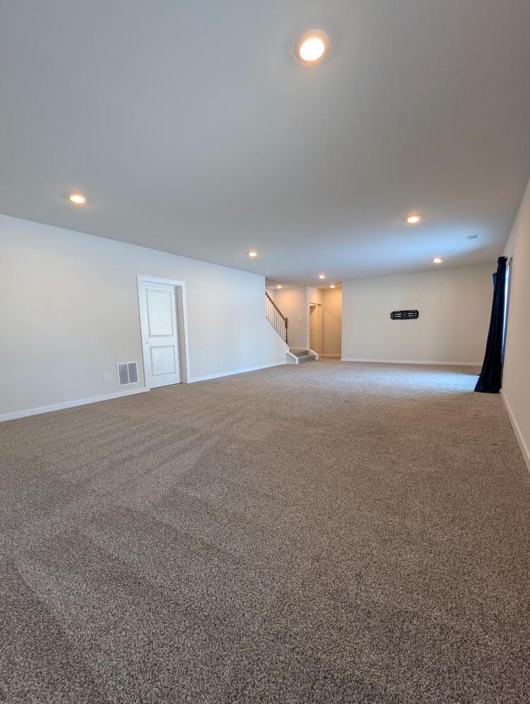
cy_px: 373
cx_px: 253
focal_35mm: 13
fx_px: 265
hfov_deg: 90.0
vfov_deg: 106.0
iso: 44
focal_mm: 2.02
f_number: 1.7
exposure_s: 1/60
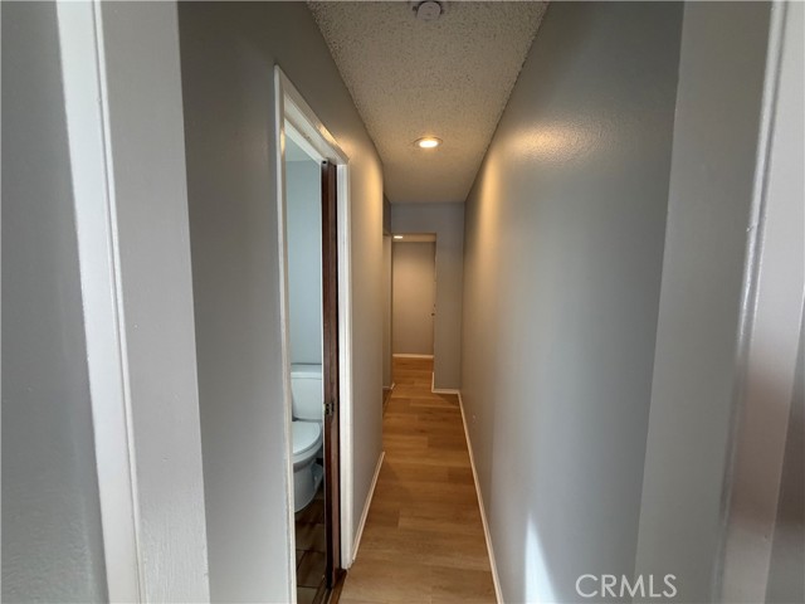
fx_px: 326
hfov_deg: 102.1
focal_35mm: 14
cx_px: 402
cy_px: 302
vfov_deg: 85.7
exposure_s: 1/120
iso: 250
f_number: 2.2
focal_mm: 2.22
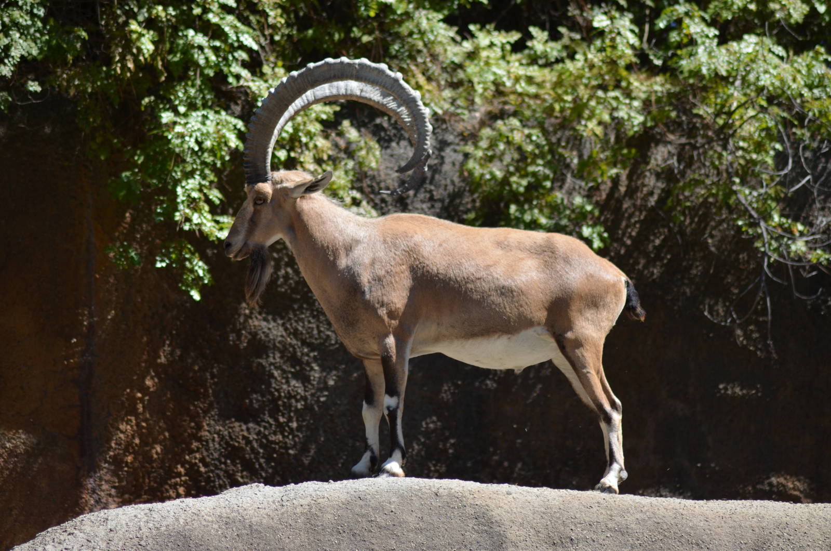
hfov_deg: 7.1
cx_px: 416
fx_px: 6738
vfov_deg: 4.7
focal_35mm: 292
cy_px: 276
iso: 400
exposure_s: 1/1600
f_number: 5
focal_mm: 195
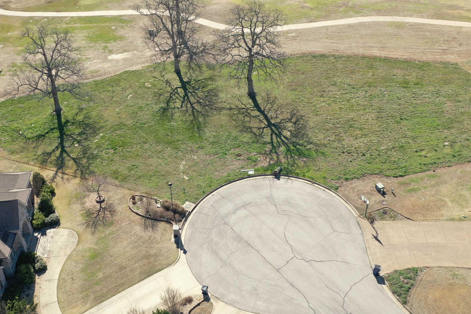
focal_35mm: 40
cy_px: 123
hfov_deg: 48.5
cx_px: 235
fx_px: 523
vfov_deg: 33.3
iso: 100
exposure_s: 1/40
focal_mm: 10.26
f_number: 3.2
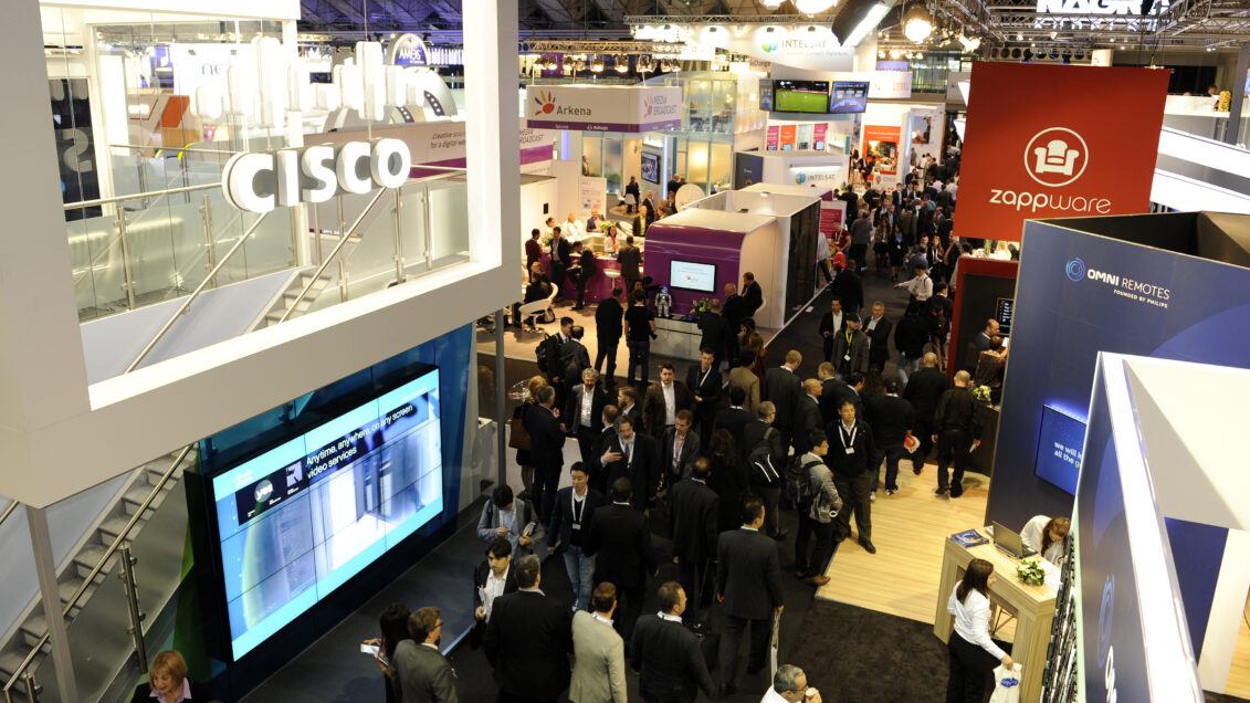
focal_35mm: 26
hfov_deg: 71.9
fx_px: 862
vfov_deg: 44.1
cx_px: 629
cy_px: 278
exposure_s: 1/50
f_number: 3.5
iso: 800
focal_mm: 24
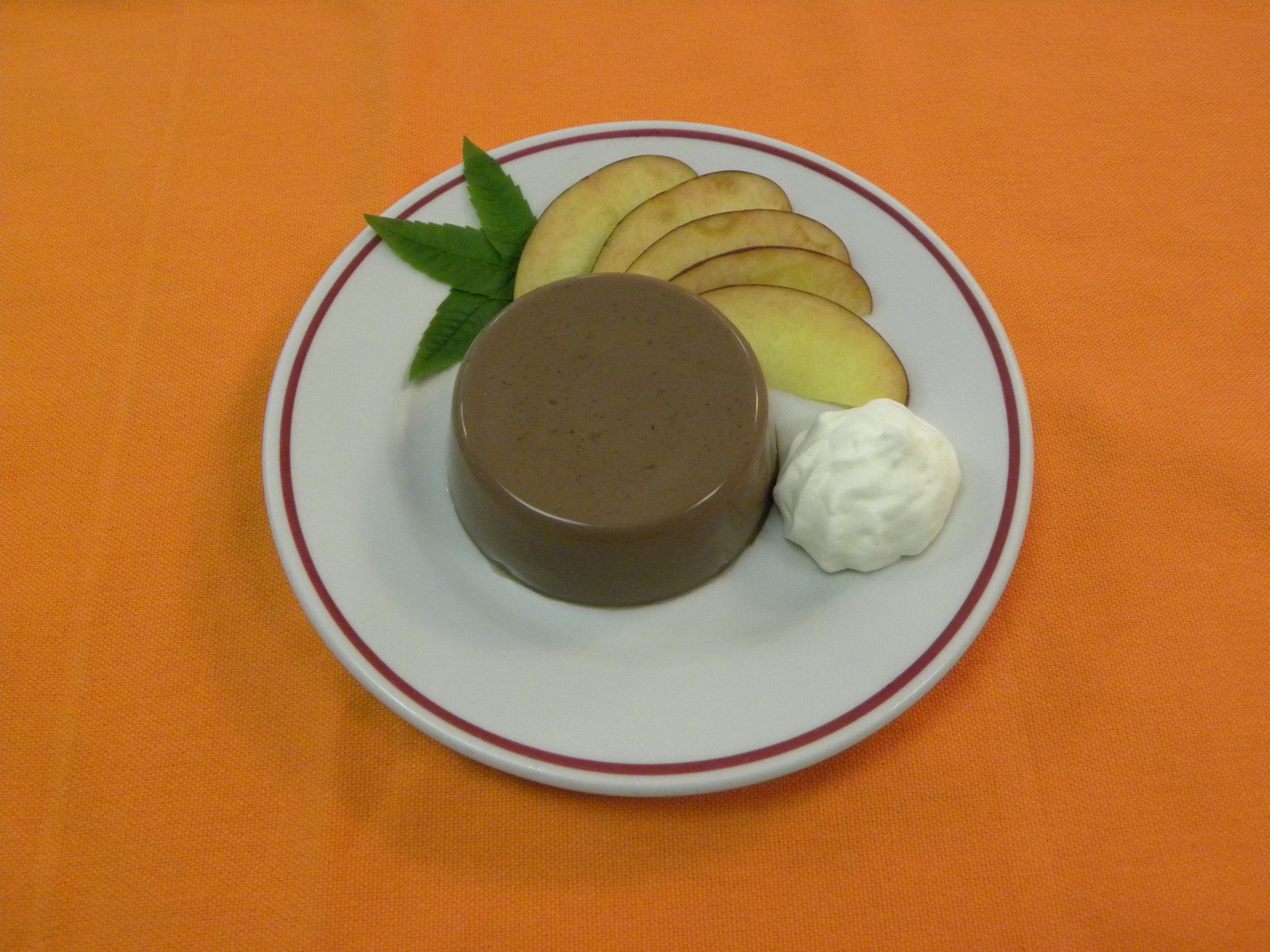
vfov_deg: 42.9
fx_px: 1211
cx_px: 635
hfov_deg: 55.4
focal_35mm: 33
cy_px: 476
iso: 400
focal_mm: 5.9
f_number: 2.8
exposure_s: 1/37
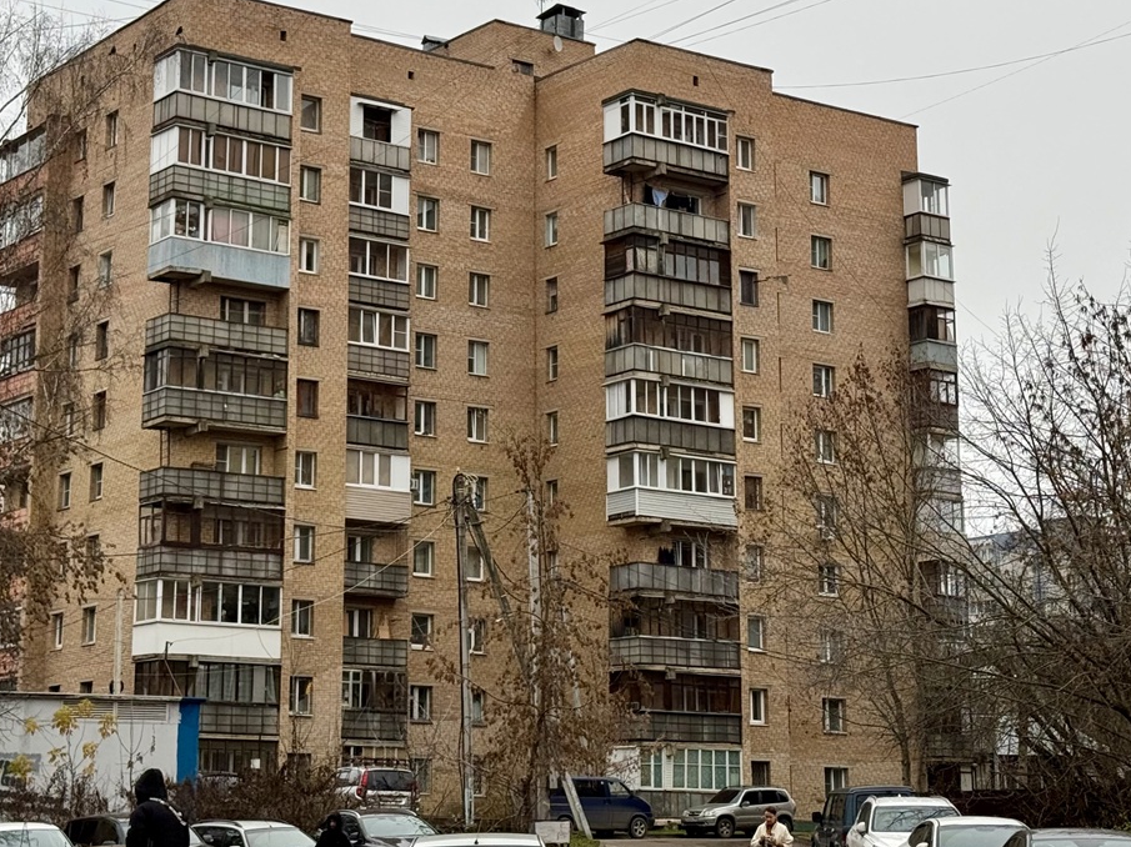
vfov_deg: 24.0
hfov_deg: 31.6
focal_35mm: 61
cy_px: 374
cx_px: 485
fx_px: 1992
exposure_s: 1/452
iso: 64
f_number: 1.78
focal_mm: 6.76
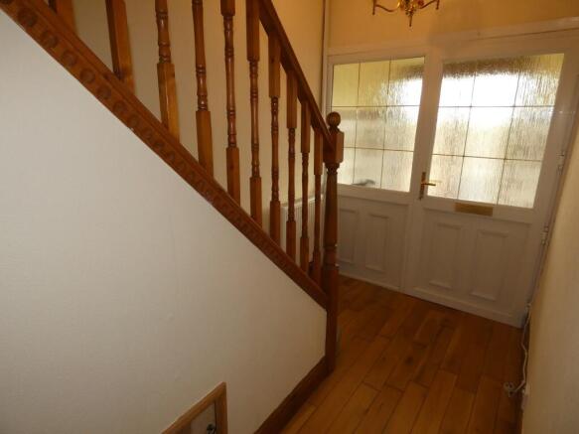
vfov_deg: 66.0
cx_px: 290
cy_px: 217
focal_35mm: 20
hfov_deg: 81.8
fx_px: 334
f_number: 2.8
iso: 320
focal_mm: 3.6
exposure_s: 1/125
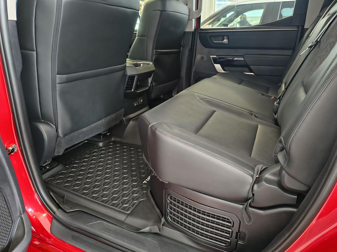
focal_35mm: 24
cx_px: 168
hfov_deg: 71.6
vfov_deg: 56.8
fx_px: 234
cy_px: 126
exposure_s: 1/60
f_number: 1.8
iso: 1226
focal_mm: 5.56
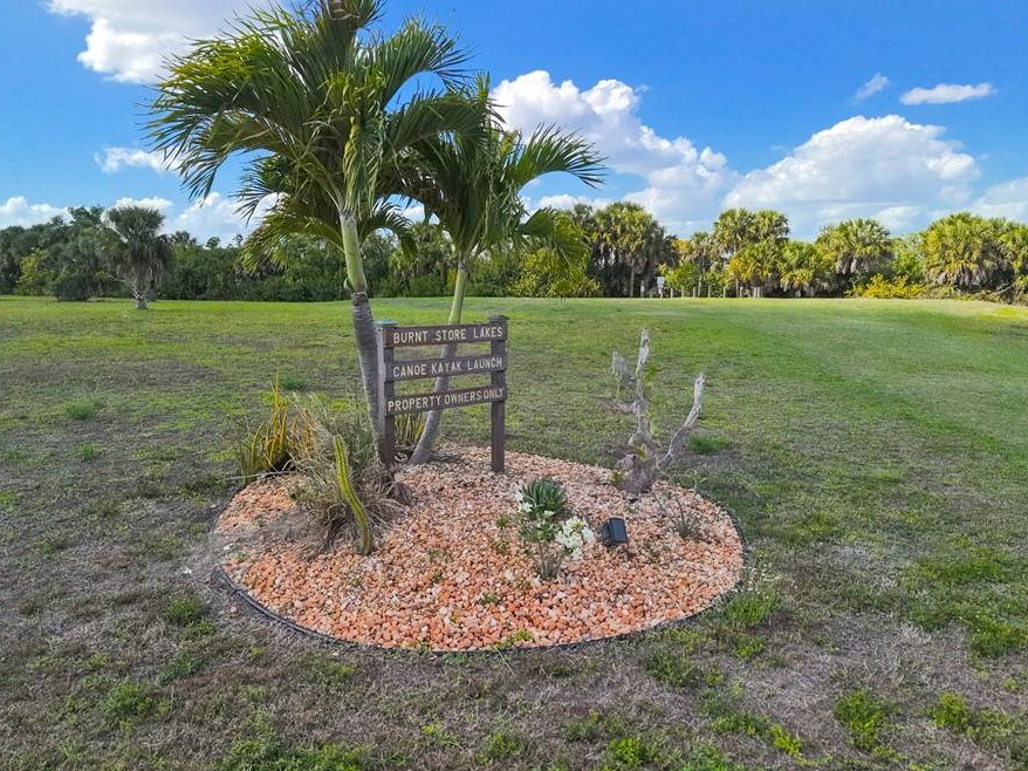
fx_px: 831
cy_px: 375
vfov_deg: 49.7
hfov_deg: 63.3
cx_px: 457
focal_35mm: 28
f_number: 1.8
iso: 800
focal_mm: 8.67
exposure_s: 1/8000
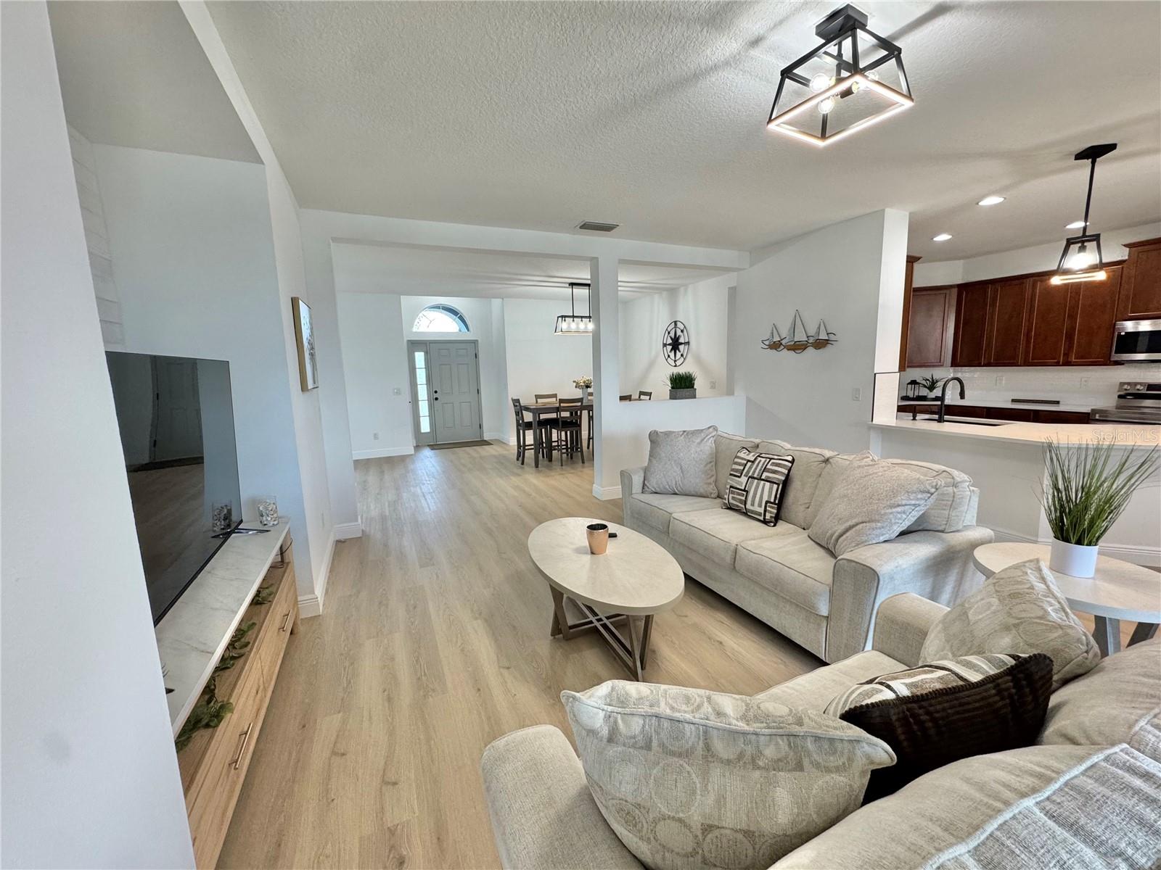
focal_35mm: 14
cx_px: 580
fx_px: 470
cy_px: 435
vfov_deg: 85.7
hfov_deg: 102.1
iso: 200
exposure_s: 1/120
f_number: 2.2
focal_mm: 2.22
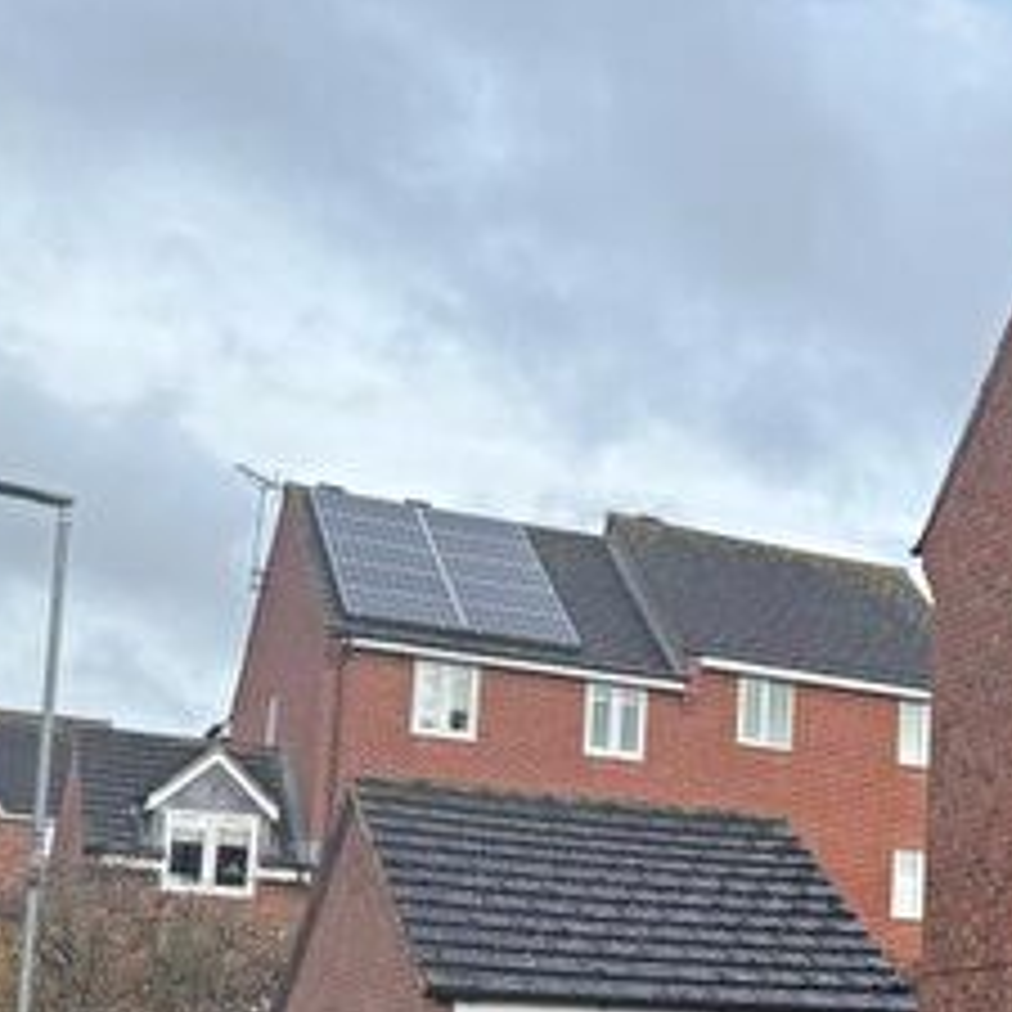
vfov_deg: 25.4
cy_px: 879
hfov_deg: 22.9
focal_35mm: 66
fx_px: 2183
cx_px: 1358
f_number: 1.78
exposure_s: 1/1901
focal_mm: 6.76
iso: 80
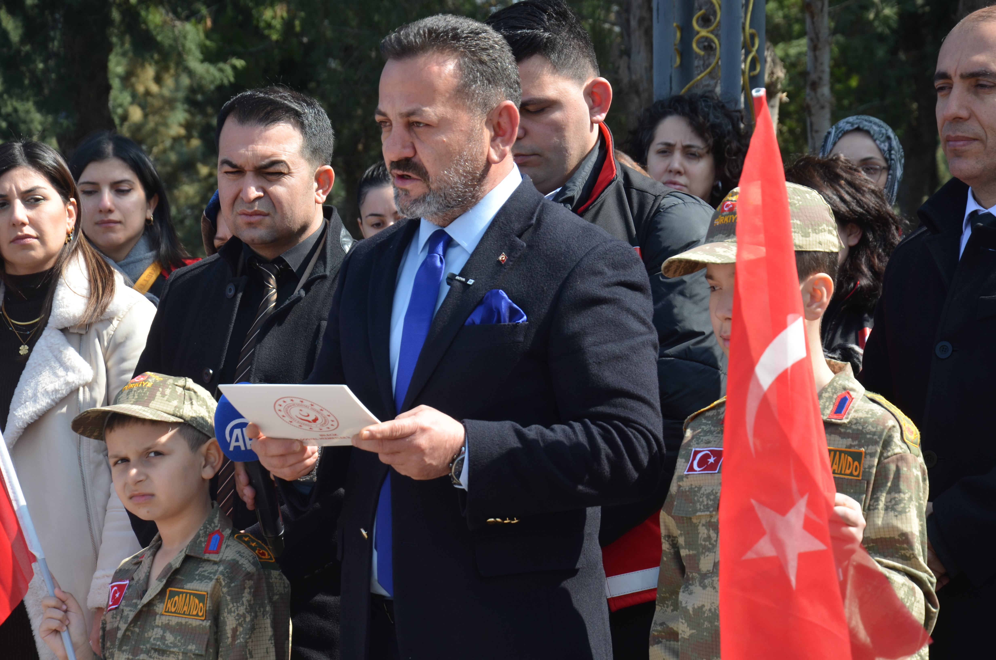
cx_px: 498
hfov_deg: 16.1
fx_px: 3520
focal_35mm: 128
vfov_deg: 10.7
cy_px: 330
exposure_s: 1/200
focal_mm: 85
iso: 200
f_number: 7.1
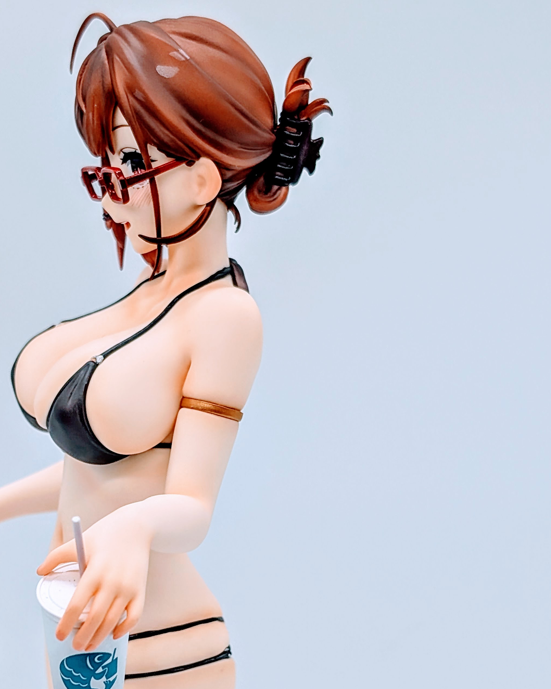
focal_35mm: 77
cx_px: 149
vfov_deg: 24.6
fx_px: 1570
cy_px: 475
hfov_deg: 19.8
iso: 24
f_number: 1.68
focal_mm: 6.9
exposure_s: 1/73.6
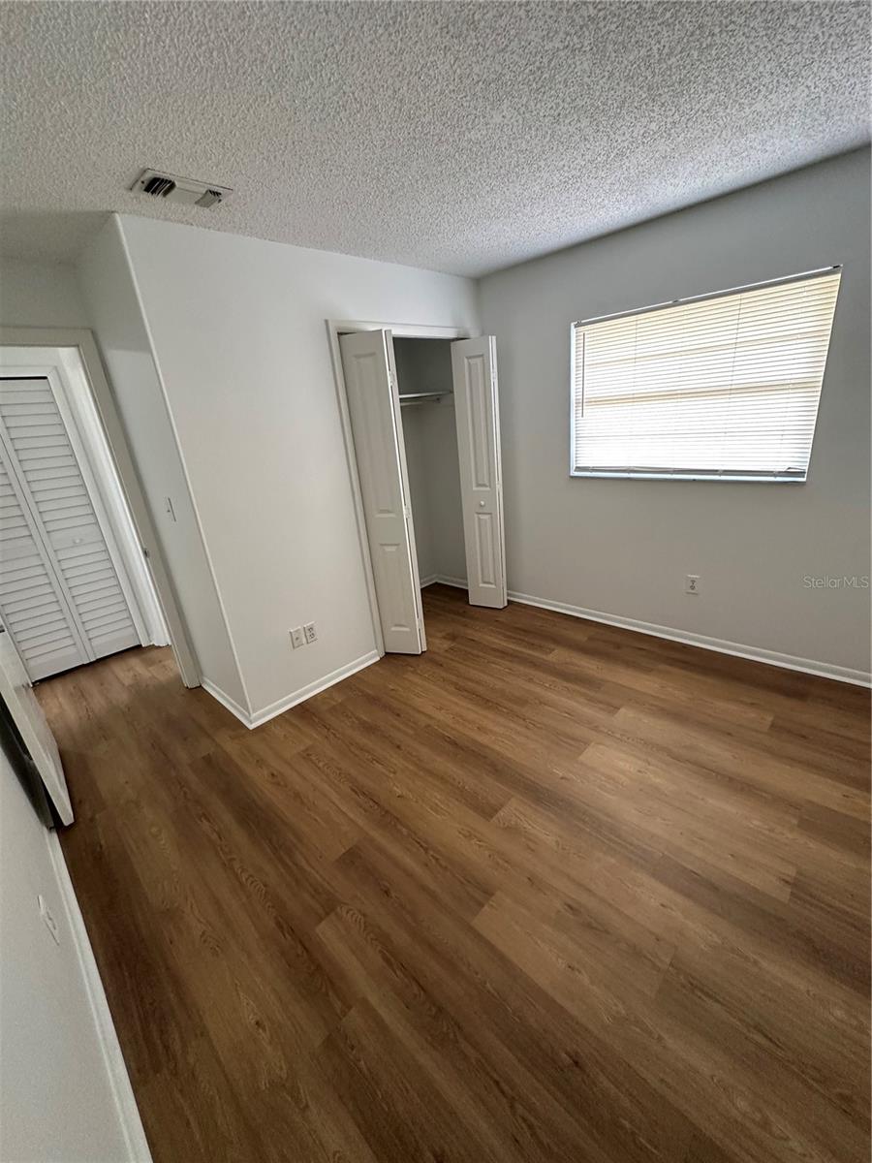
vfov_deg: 102.1
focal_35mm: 14
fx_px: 470
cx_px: 436
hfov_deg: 85.7
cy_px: 582
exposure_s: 1/68
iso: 320
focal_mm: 2.22
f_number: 2.2
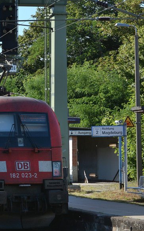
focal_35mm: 174
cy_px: 92
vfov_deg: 12.0
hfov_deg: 7.4
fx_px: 1094
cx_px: -61
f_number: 8
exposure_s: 1/640
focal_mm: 55
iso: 160
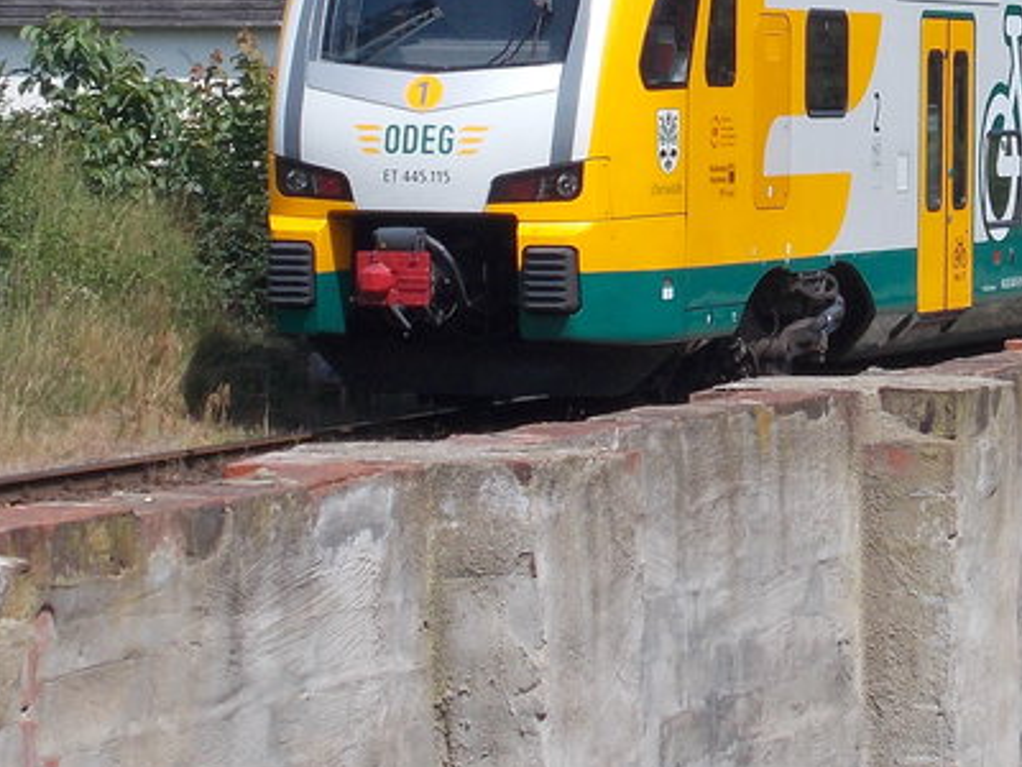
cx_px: 897
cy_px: 112
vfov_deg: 6.5
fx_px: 6731
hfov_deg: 8.7
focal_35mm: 228
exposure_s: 1/400
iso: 80
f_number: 5.8
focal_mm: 13.5
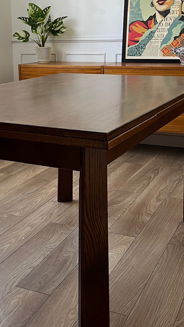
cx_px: 58
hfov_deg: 23.4
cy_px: 178
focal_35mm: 51
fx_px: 442
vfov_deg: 40.5
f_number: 1.6
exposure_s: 1/60
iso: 250
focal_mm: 5.1
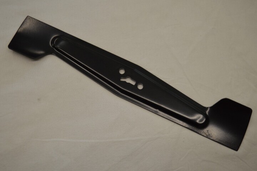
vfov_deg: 26.4
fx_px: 364
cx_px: 128
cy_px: 86
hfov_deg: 38.9
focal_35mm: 51
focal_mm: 34
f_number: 4.5
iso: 400
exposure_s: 1/80
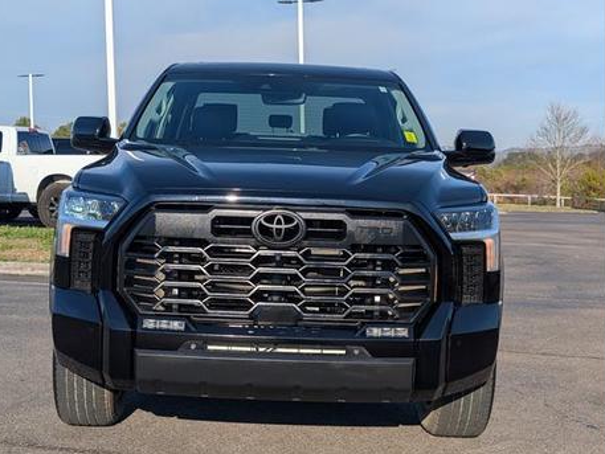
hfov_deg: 35.5
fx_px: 944
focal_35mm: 54
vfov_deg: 27.0
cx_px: 277
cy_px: 229
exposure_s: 1/1250
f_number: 1.68
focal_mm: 6.9
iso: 20
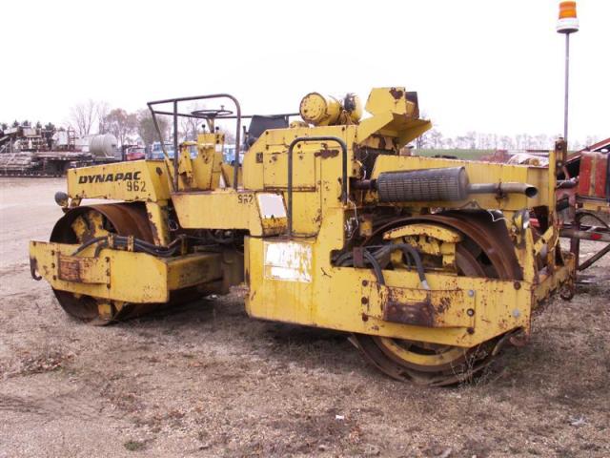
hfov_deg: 52.6
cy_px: 229
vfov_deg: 40.7
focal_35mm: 35
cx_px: 305
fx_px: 617
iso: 50
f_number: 2.8
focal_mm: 5.86
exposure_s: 1/40
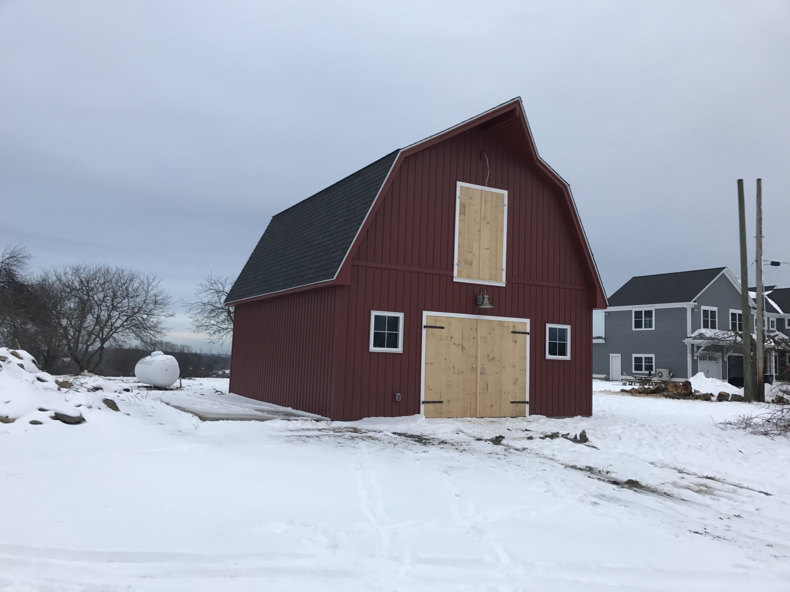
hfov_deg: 63.4
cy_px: 296
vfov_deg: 49.7
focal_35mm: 28
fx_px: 639
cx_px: 395
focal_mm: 3.99
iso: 25
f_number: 1.8
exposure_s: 1/120
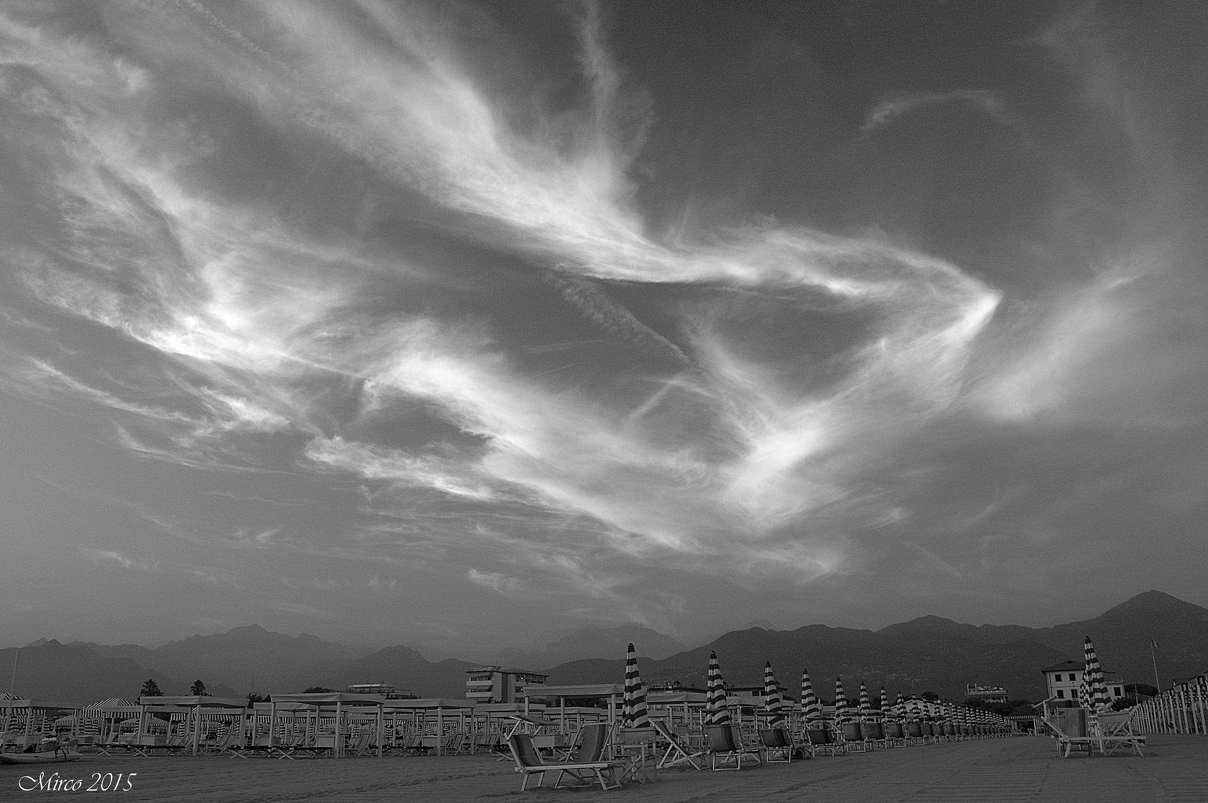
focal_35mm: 27
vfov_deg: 47.8
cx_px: 604
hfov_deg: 67.4
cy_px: 402
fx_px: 905
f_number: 11
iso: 100
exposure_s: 1/20
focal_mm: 18
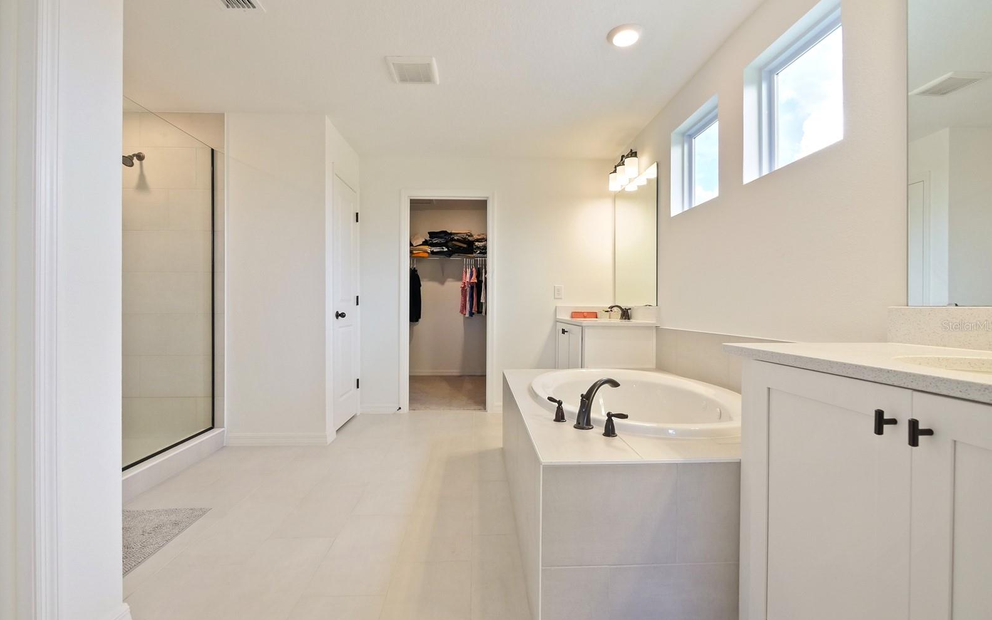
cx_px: 500
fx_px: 406
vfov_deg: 74.7
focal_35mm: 15
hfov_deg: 101.5
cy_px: 326
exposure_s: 1/60
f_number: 4
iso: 640
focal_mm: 7
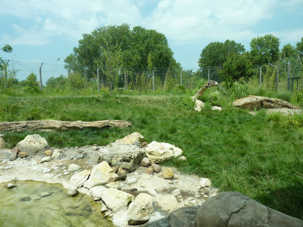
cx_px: 152
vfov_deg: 54.9
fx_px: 219
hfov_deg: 69.4
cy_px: 114
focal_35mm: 25
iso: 80
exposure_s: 1/500
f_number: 3.5
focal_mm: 4.1
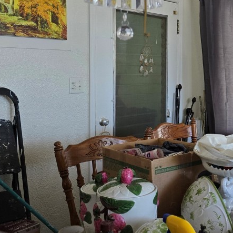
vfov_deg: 35.7
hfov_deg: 34.4
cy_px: 78
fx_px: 358
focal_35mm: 47
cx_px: 203
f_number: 1.7
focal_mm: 6.3
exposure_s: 1/180
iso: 250
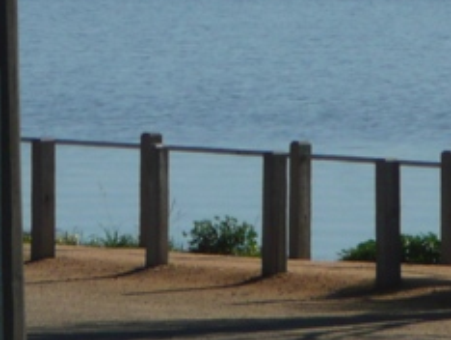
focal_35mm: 724
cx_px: 187
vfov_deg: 2.1
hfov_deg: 2.7
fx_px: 9442
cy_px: -222
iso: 100
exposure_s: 1/200
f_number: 11
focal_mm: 34.8
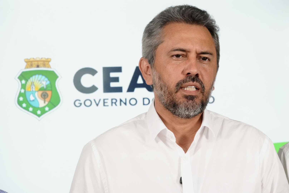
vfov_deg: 8.5
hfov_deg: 12.7
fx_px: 1293
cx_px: 144
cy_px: 96
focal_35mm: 161
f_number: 6.7
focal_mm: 161
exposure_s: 1/200
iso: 6400
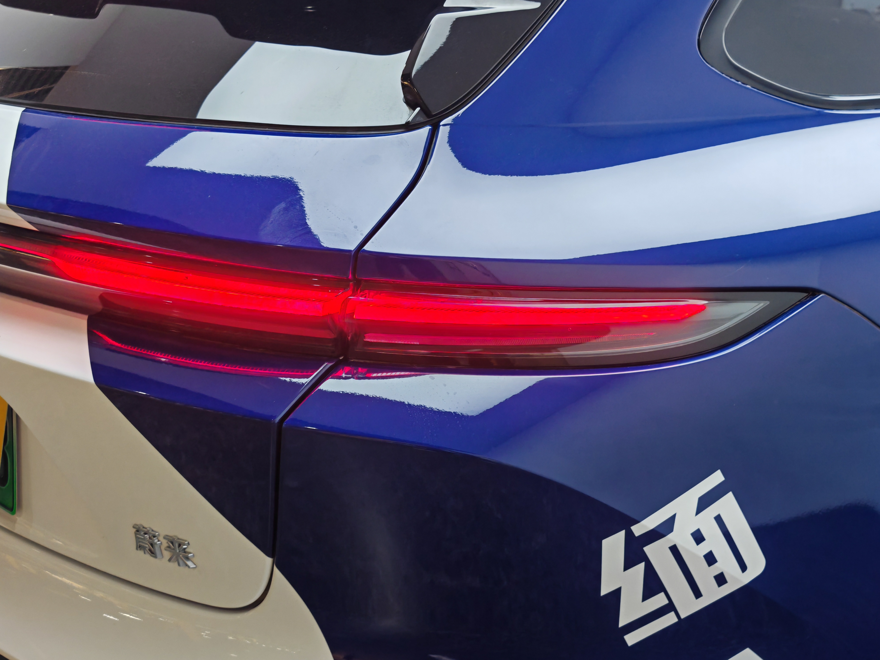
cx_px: 440
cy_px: 330
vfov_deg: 26.6
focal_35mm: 55
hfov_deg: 34.9
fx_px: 1398
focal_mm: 7.62
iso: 80
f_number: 1.6
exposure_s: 1/100
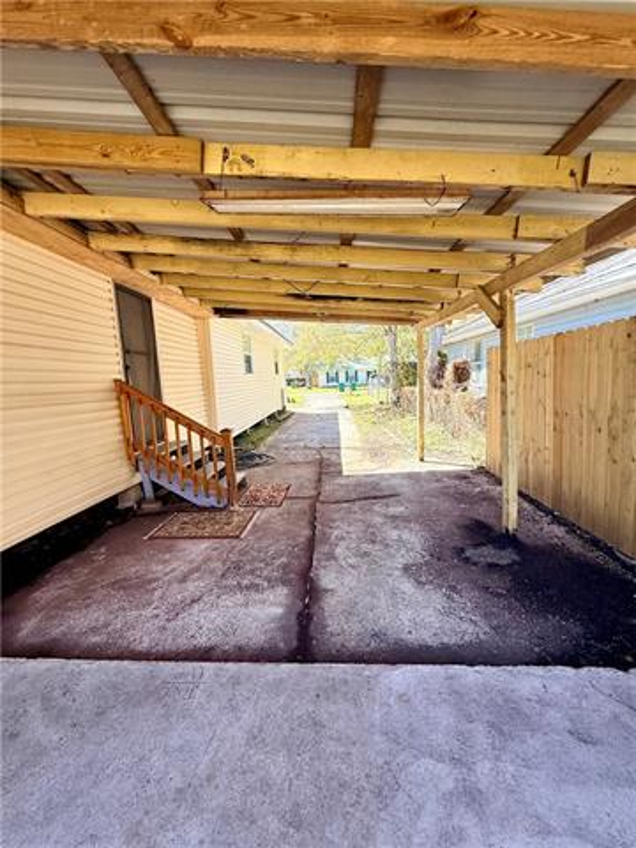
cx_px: 318
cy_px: 424
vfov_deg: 102.1
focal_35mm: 14
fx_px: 343
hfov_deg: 85.7
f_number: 2.2
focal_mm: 2.22
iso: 64
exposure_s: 1/419
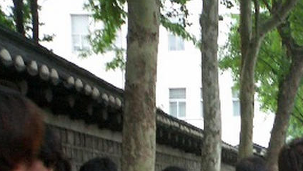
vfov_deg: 12.1
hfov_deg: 21.2
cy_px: 265
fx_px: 764
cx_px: 342
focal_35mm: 95
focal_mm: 5.6
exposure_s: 1/60
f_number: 3.5
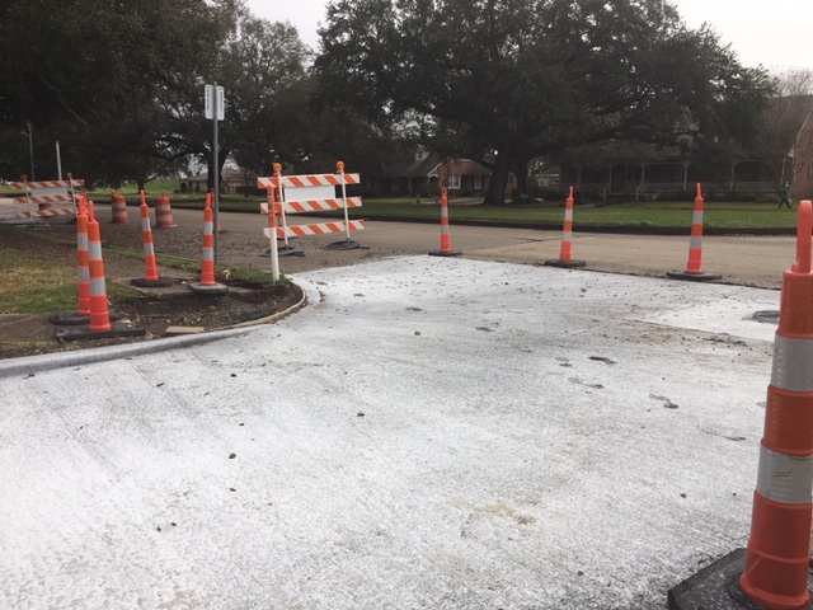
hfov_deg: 61.7
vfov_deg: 48.2
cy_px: 305
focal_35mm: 29
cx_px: 406
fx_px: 681
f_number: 2.2
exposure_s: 1/2262
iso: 25
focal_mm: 4.15
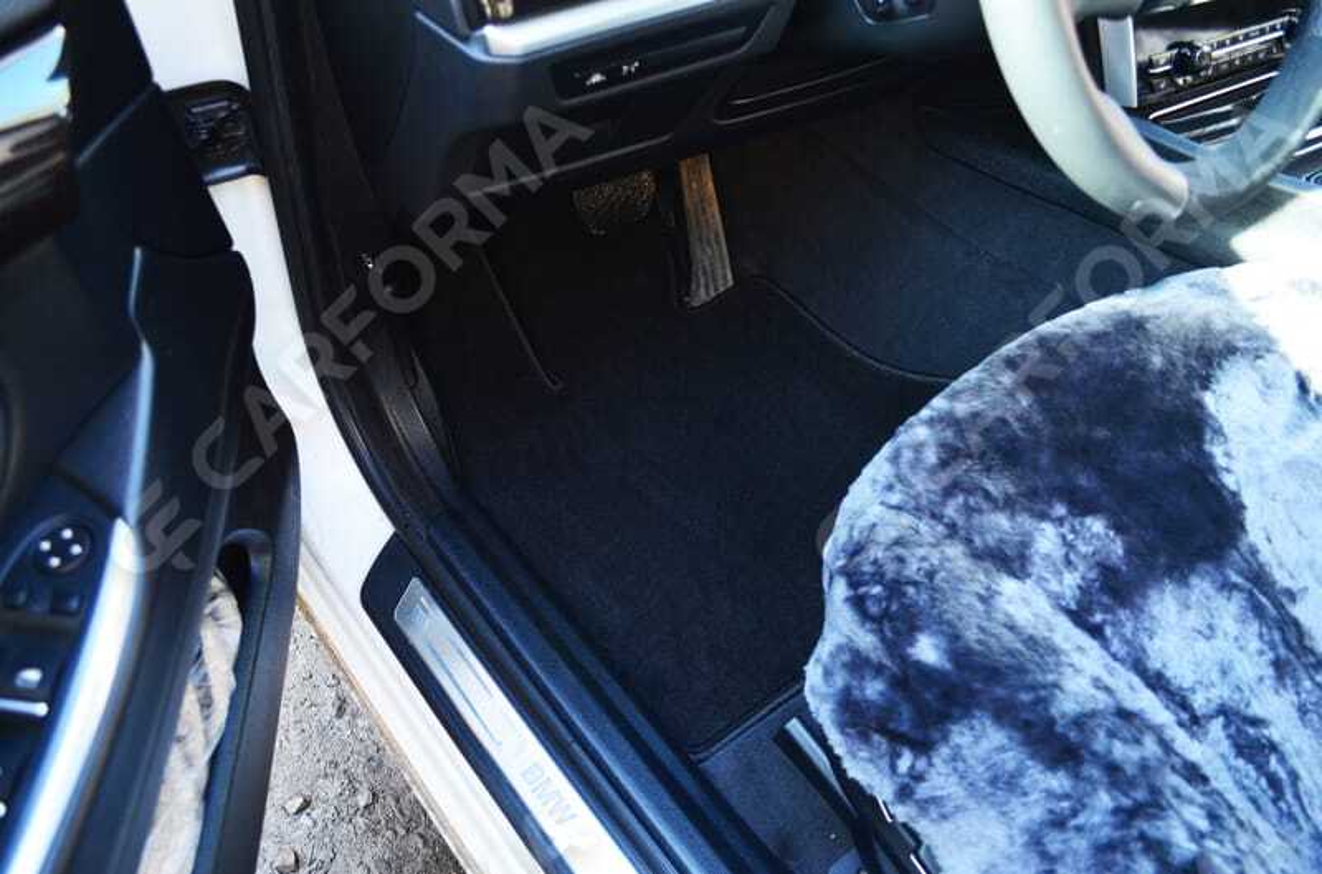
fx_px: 989
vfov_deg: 47.7
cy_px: 437
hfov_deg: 67.5
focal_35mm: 27
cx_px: 661
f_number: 4
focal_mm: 18
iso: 450
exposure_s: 1/60
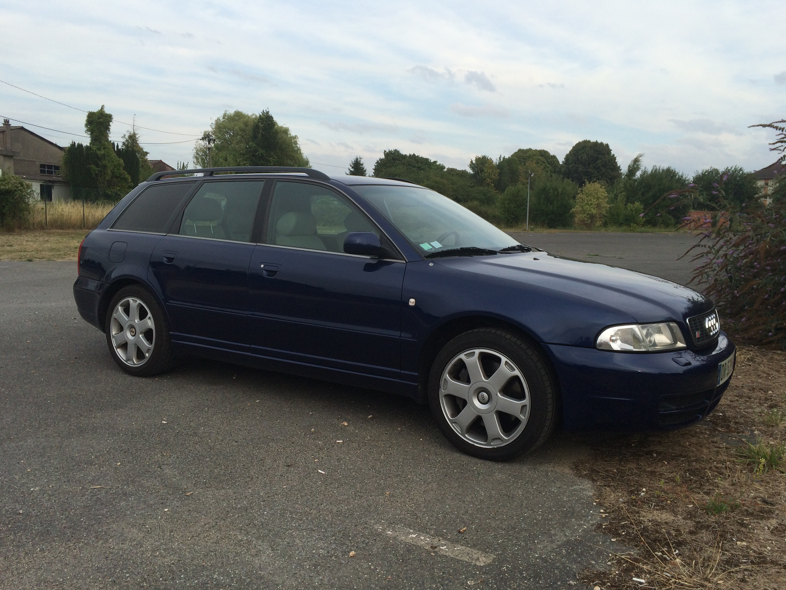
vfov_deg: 46.8
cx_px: 388
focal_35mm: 30
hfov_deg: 60.0
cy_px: 297
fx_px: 681
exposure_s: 1/820
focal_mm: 4.15
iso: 32
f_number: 2.2
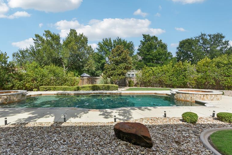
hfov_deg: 83.4
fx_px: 129
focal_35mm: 20
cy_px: 76
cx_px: 98
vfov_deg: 61.9
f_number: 8
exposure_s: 1/250
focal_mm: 15
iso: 100
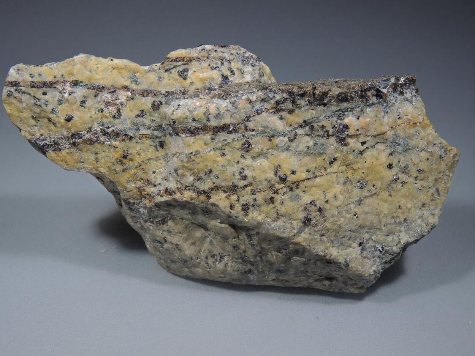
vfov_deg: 24.4
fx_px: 823
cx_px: 238
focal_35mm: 60
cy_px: 178
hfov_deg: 32.2
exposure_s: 1/200
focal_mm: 10.7
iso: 100
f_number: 5.9
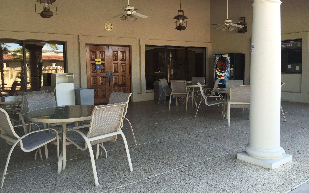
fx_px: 261
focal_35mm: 31
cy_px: 89
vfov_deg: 40.6
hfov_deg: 61.2
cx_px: 156
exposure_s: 1/120
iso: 32
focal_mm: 4.15
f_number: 2.2
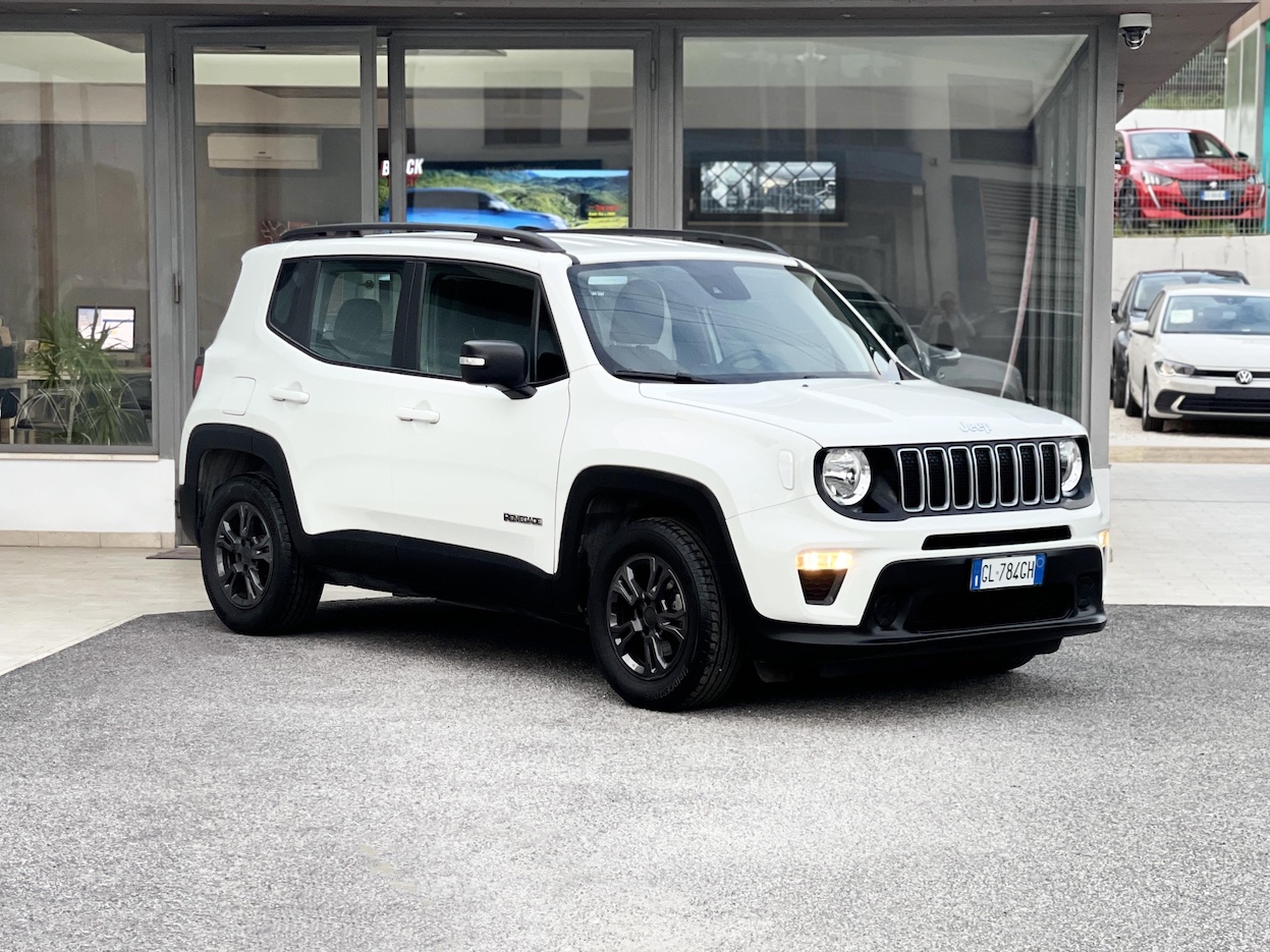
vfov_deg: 22.9
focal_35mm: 64
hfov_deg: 30.3
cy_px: 476
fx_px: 2348
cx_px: 635
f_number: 2.2
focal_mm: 7.5
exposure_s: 1/121
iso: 125
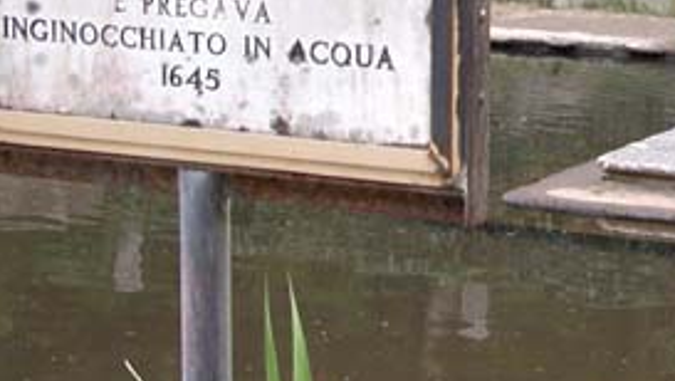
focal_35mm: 127
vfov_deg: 9.5
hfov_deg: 16.4
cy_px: -15
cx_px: 717
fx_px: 2275
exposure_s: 1/15.2
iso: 100
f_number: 6
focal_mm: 12.7
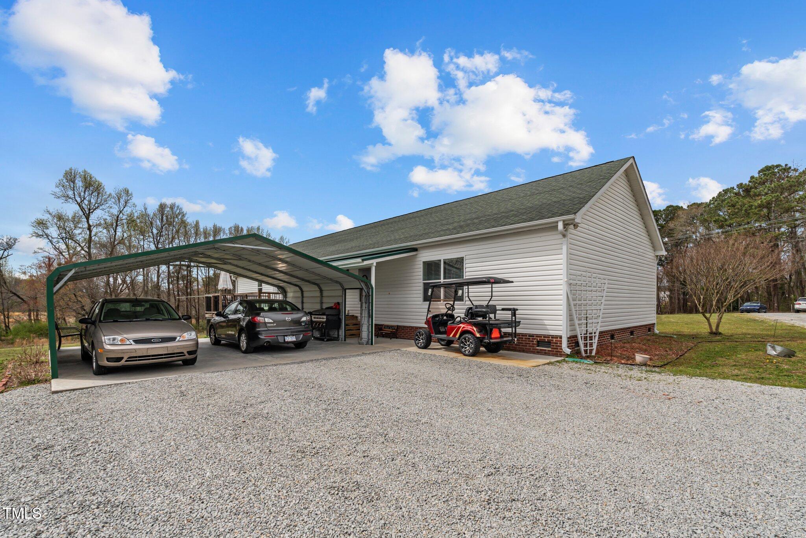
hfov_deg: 95.0
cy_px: 269
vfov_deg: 72.1
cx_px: 403
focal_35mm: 16
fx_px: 369
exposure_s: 1/1000
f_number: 8
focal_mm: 16.5
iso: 250
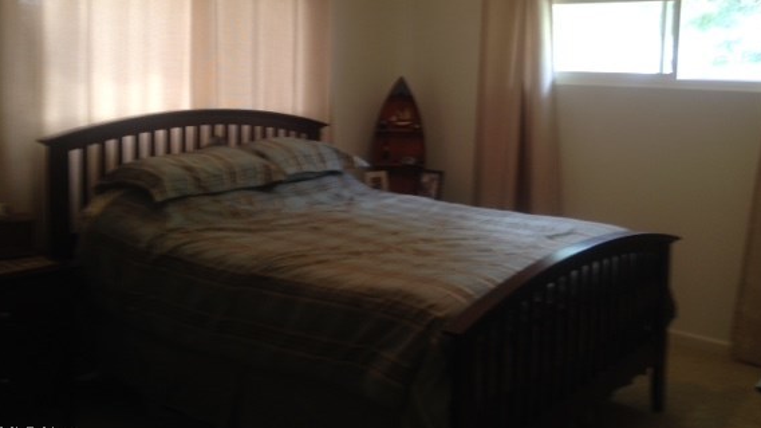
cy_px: 126
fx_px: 867
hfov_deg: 47.3
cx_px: 423
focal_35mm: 43
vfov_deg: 27.4
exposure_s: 1/20
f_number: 2.4
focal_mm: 4.28
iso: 50
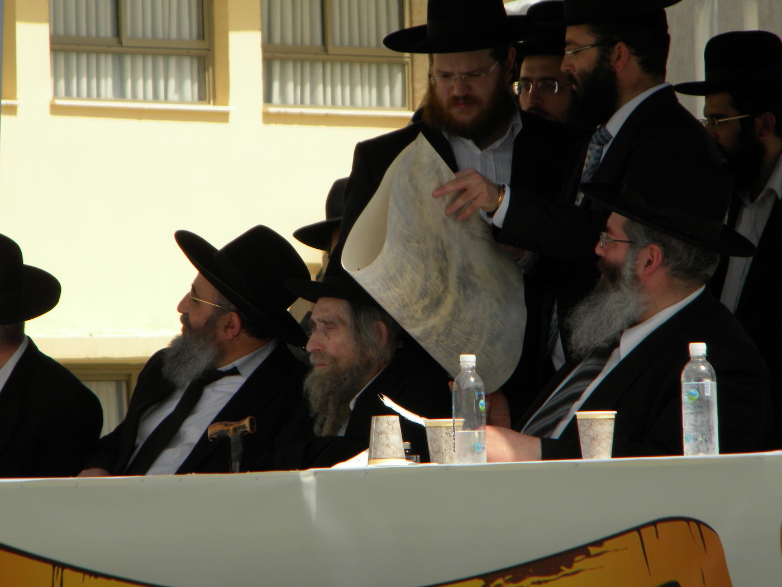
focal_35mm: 226
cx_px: 391
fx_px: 5106
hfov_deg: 8.8
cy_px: 294
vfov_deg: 6.6
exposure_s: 1/667
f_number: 5.4
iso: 80
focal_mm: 41
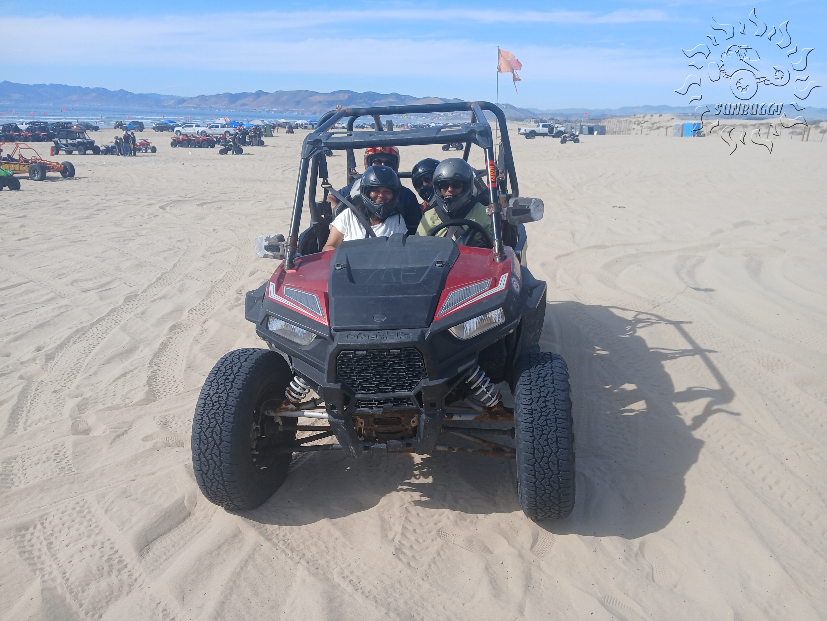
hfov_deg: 67.3
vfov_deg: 53.1
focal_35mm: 26
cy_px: 310
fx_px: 621
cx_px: 414
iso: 20
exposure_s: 1/501
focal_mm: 3.98
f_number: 1.8
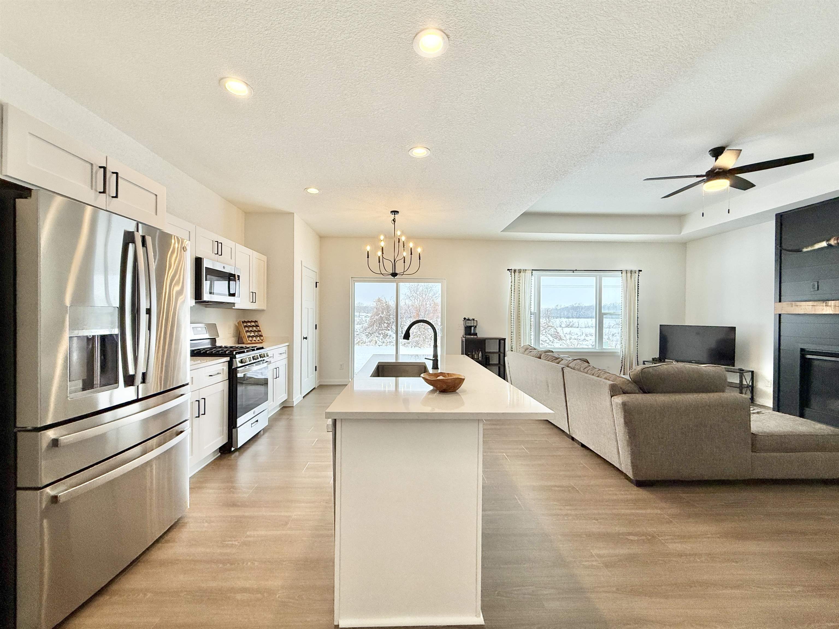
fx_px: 339
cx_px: 420
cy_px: 314
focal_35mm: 14
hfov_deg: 102.1
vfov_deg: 85.7
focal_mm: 2.22
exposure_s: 1/224
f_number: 2.2
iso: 64
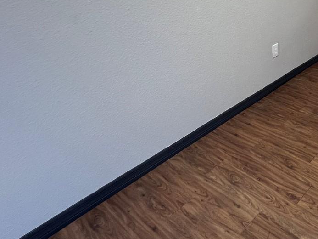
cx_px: 294
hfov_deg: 51.9
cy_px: 35
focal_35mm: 30
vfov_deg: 43.7
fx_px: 276
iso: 160
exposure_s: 1/120
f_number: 1.8
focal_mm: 1.57
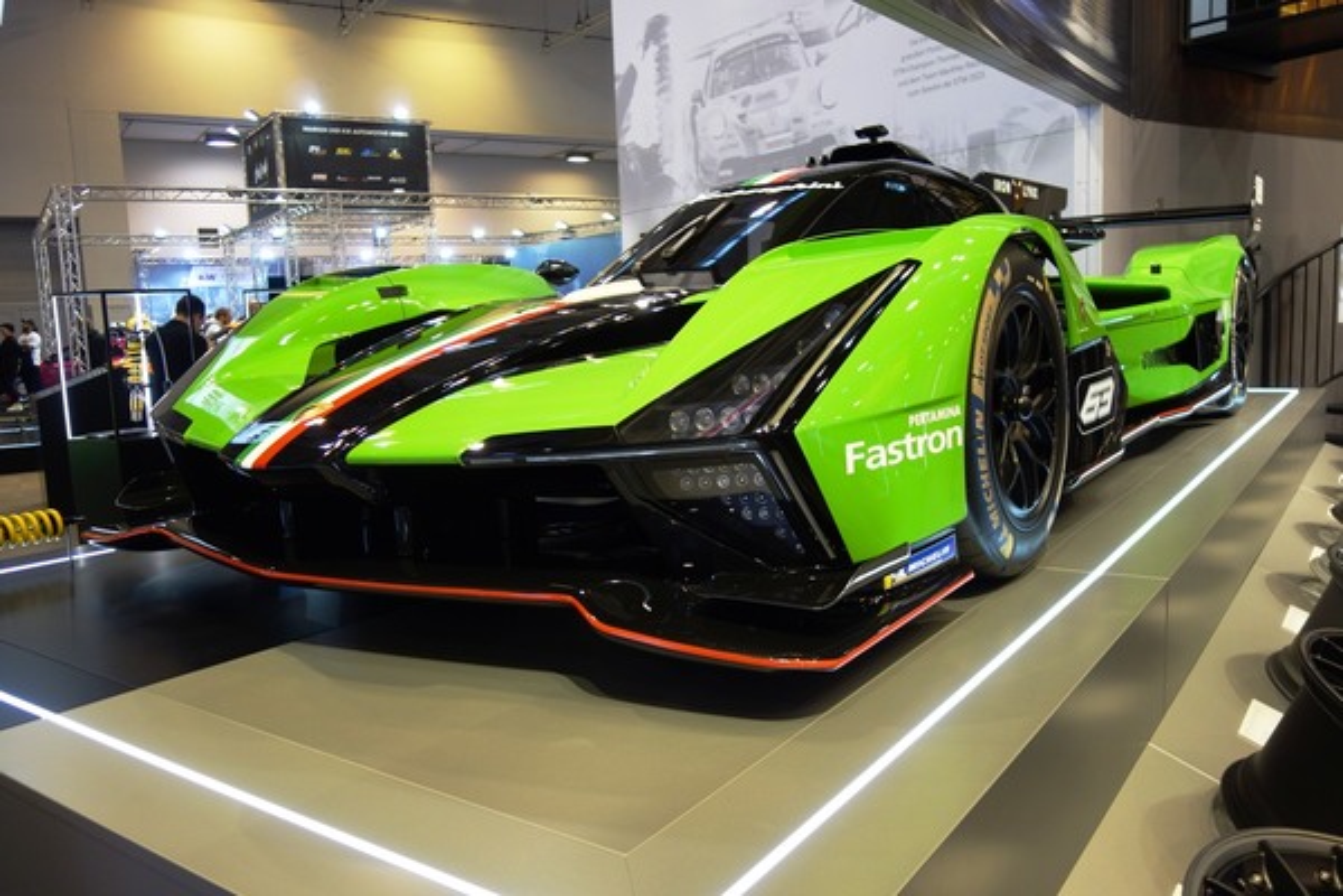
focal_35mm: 28
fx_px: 1044
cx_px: 672
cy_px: 448
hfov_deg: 65.5
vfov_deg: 46.4
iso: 125
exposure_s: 1/50
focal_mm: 10.4
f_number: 1.8
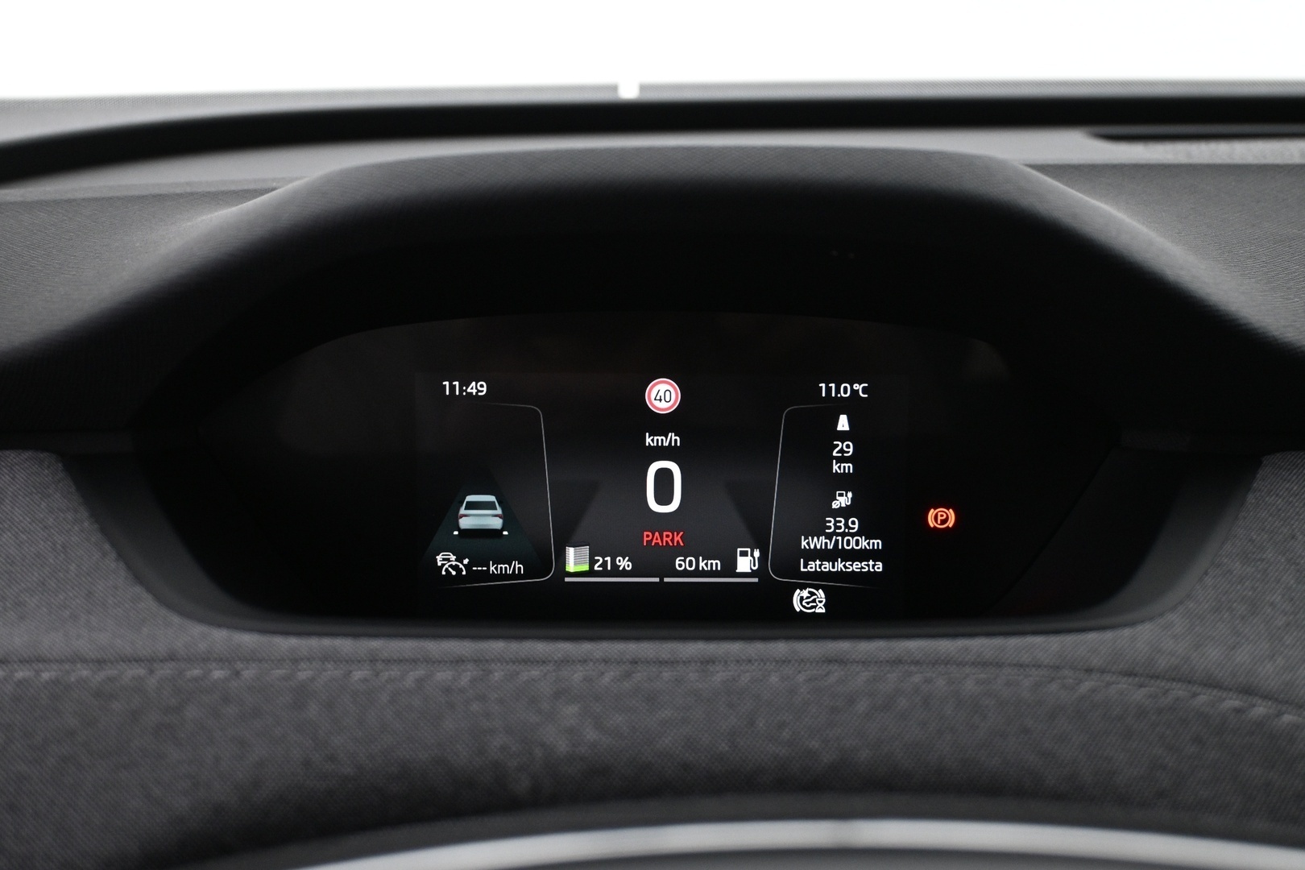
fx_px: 1713
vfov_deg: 28.5
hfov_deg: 41.7
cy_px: 435
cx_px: 652
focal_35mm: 47
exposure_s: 1/30
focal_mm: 31.5
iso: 1600
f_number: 5
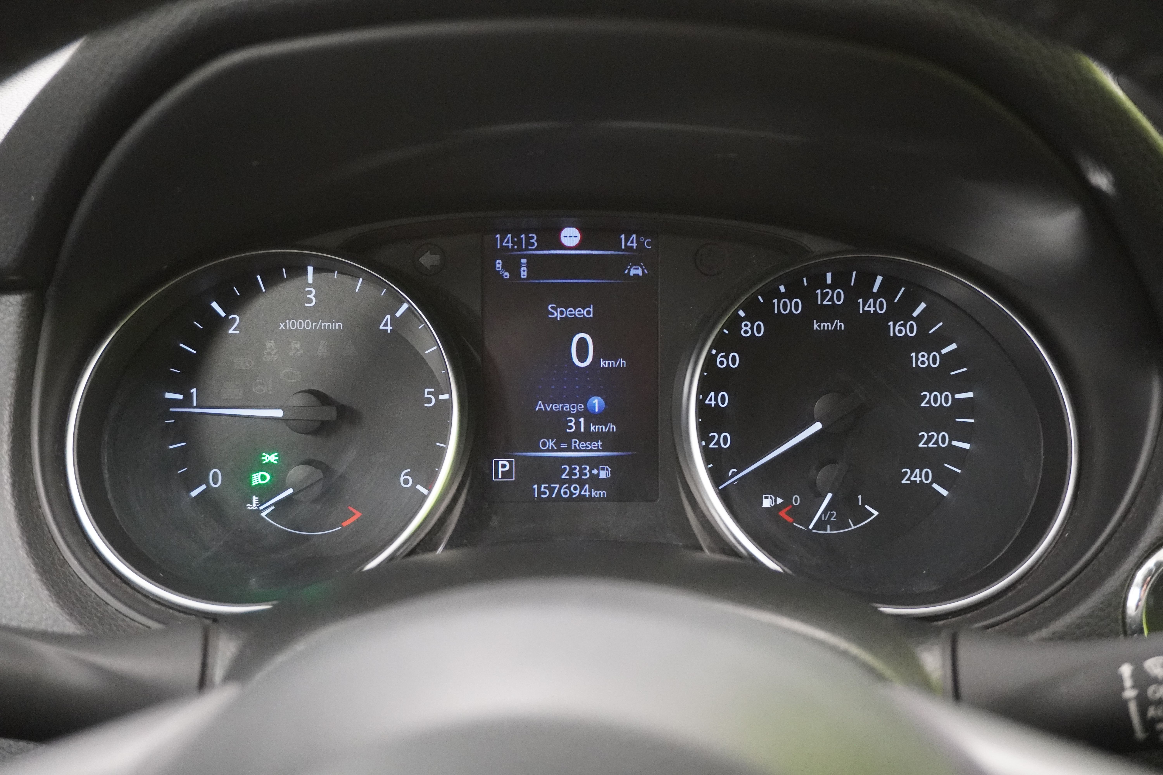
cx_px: 582
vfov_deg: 38.4
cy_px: 388
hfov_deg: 55.1
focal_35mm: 34
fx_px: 1114
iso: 4000
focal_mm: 23
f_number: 4
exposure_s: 1/40
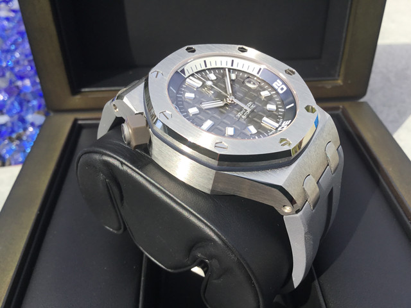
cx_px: 206
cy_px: 154
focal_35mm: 31
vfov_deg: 45.4
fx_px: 368
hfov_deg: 58.4
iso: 25
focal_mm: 3.3
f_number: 2.4
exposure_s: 1/554
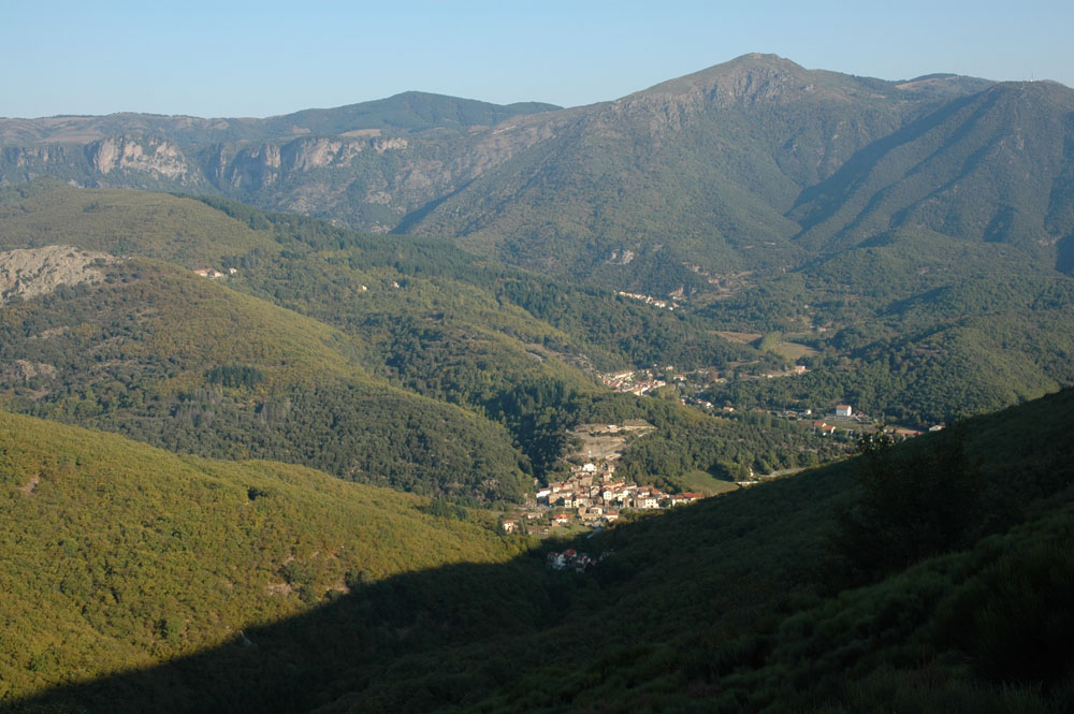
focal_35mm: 44
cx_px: 537
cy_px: 357
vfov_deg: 30.8
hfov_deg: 45.0
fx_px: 1297
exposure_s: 1/160
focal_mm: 29
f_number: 9
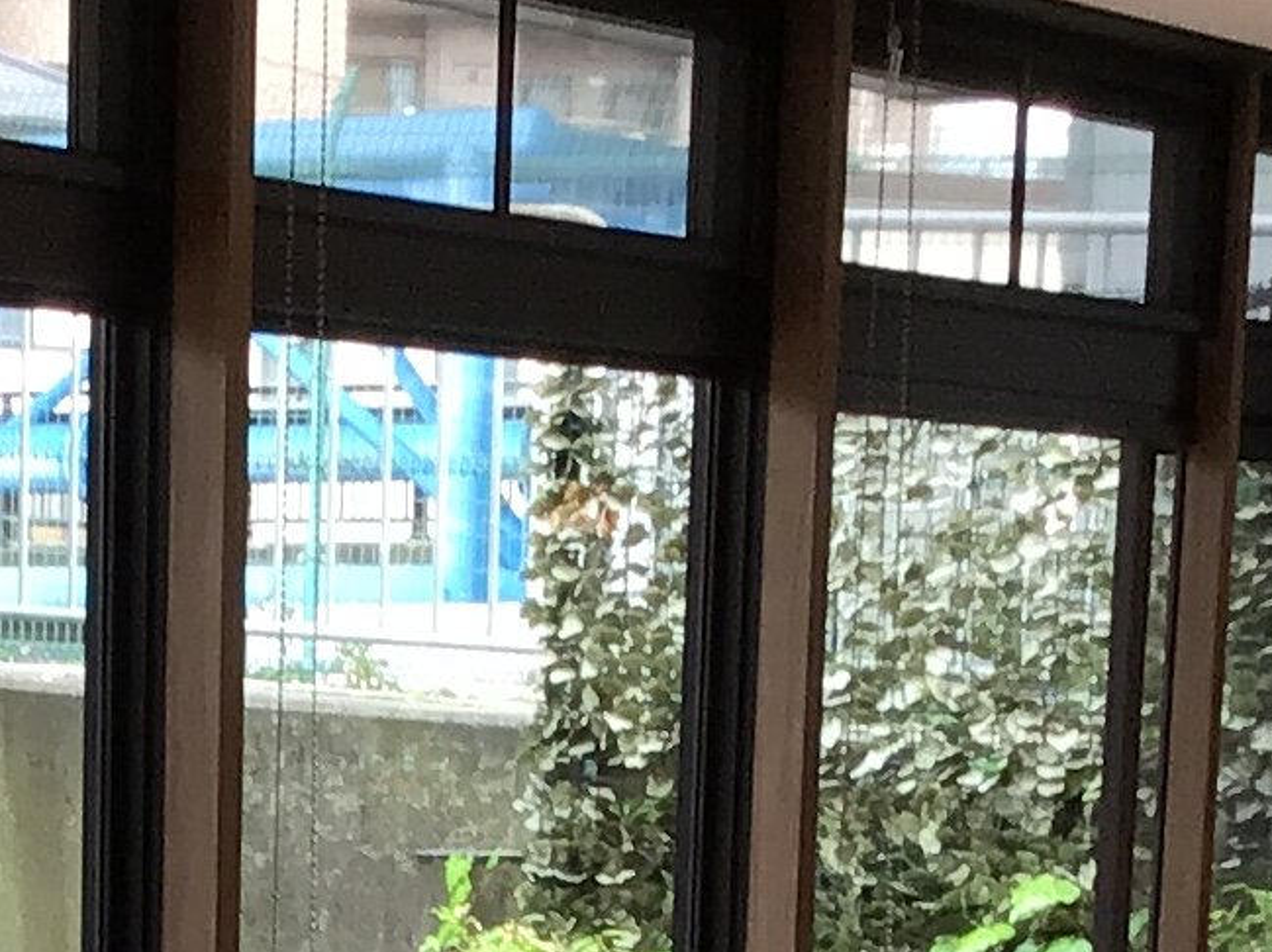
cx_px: -16
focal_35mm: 156
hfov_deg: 12.5
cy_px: 1975
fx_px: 5729
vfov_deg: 8.9
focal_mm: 3.3
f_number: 2.4
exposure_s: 1/60
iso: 32
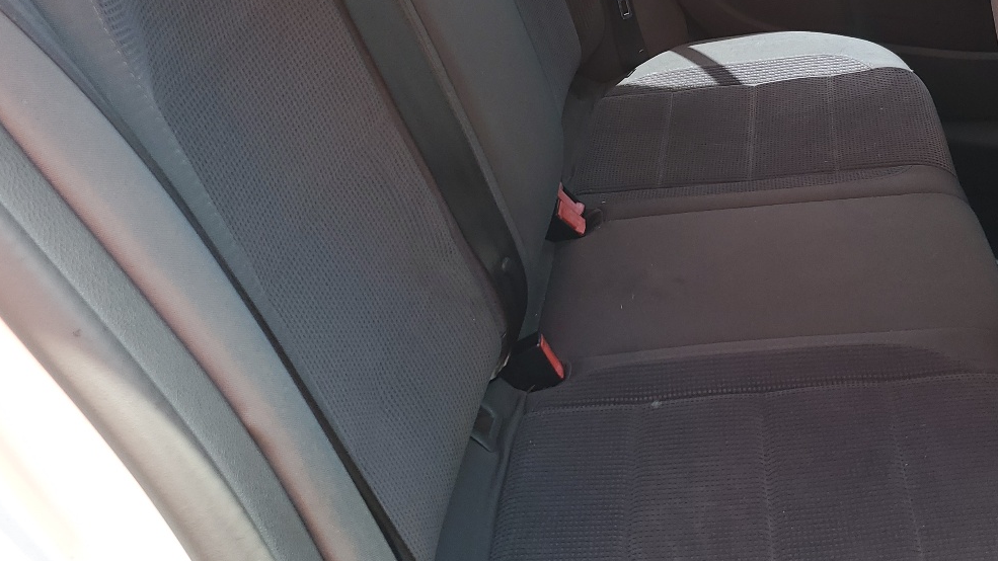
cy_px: 108
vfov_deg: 25.5
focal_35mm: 46
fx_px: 1217
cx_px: 642
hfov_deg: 44.1
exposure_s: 1/128
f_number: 1.5
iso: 50
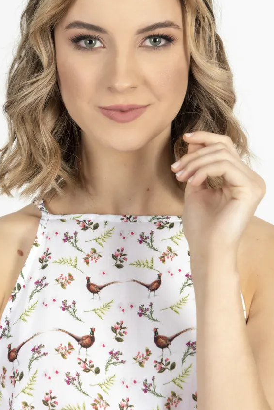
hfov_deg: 11.3
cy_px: 192
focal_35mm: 122
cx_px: 128
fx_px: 1390
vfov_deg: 16.8
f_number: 9
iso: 400
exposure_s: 1/160
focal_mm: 86
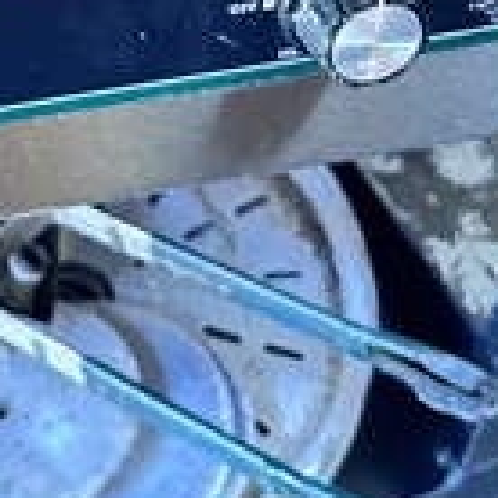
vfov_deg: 12.4
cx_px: -198
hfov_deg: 13.3
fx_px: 2035
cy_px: -467
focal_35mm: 125
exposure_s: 1/60
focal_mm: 6.86
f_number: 1.78
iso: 400
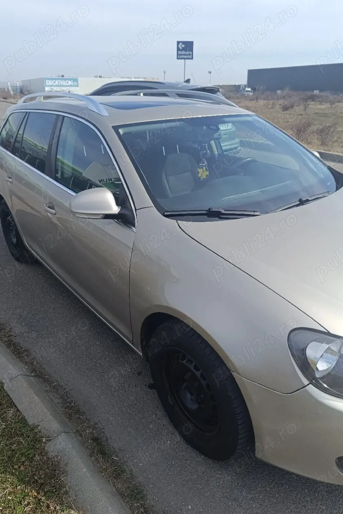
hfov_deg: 49.5
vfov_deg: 69.4
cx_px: 177
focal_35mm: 26
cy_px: 262
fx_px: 372
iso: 58
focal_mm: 5.59
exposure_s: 1/1111
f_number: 1.88
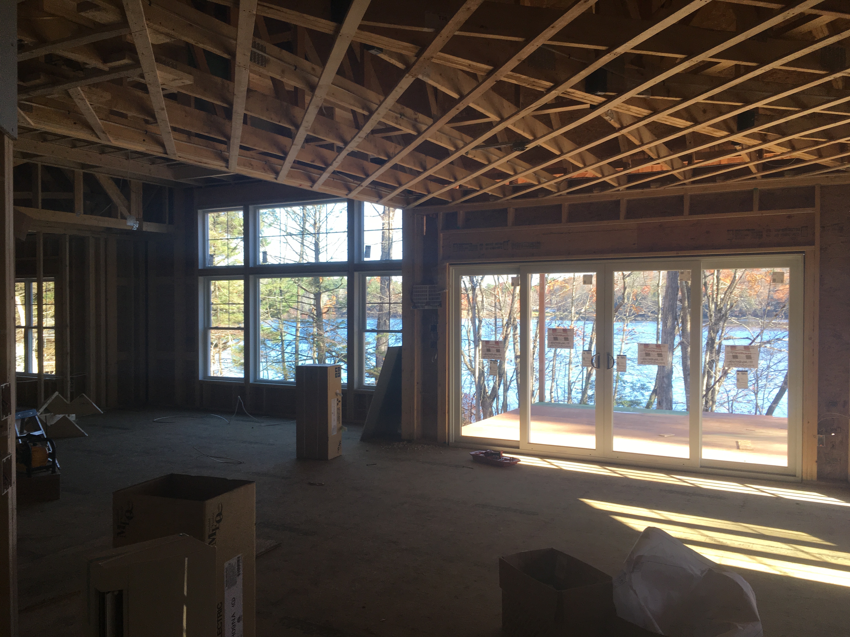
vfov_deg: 48.2
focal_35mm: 29
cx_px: 425
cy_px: 318
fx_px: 712
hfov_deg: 61.7
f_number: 2.2
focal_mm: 4.15
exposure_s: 1/120
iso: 32
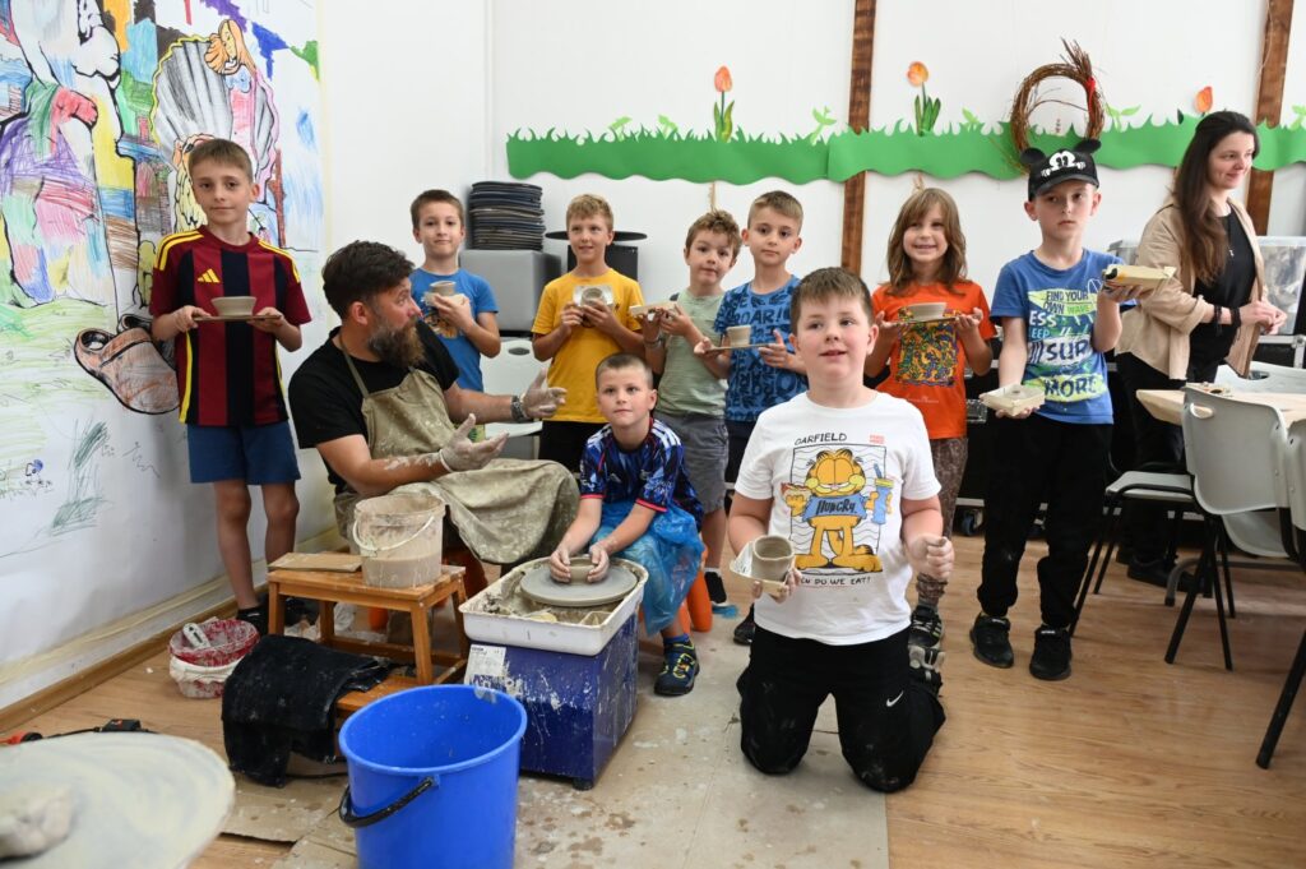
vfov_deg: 53.1
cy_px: 434
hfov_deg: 73.8
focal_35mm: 24
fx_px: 870
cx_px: 653
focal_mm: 24
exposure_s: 1/100
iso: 1600
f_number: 5
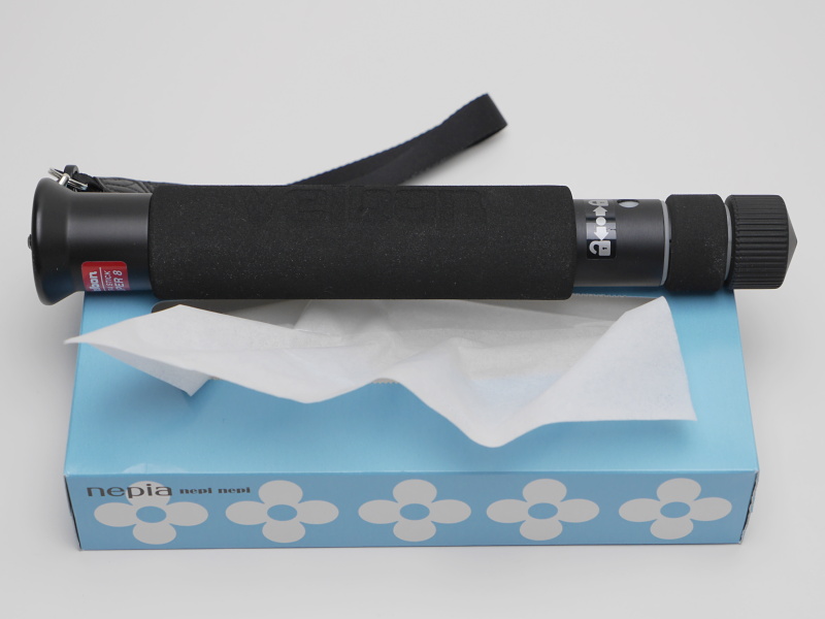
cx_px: 412
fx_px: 1668
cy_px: 310
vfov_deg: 21.0
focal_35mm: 70
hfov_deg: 27.8
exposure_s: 1/100
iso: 200
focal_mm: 35
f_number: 4
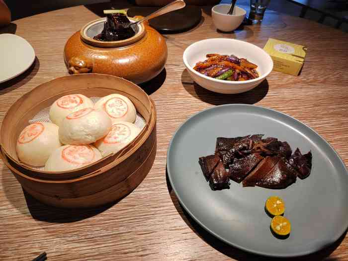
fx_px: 231
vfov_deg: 58.9
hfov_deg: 73.9
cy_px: 130
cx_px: 174
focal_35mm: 23
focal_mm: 5.52
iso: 881
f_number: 1.9
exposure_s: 1/100
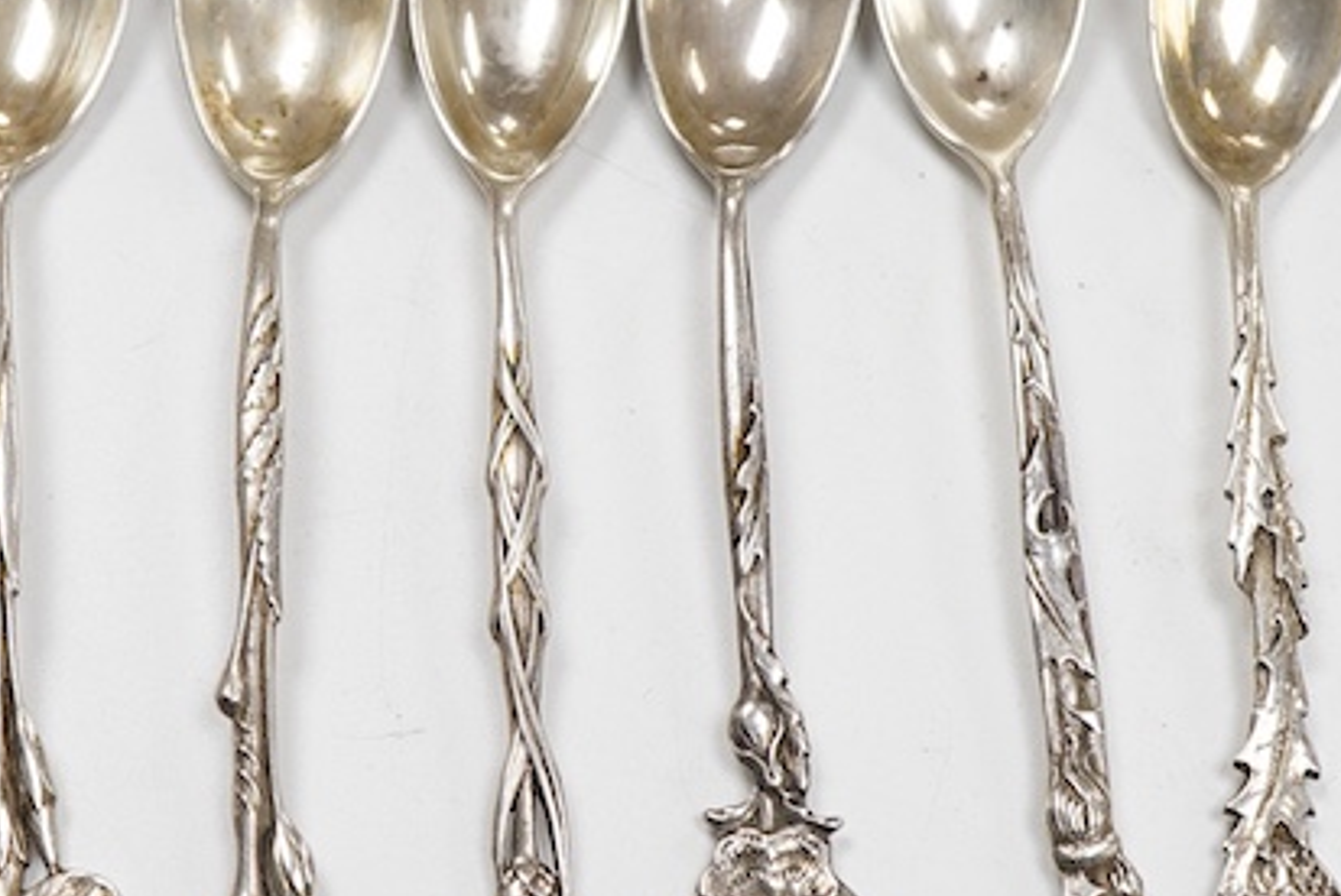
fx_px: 3653
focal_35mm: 98
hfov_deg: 20.8
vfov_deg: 14.0
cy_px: 461
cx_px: 494
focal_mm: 30
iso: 800
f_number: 9
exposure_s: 1/125
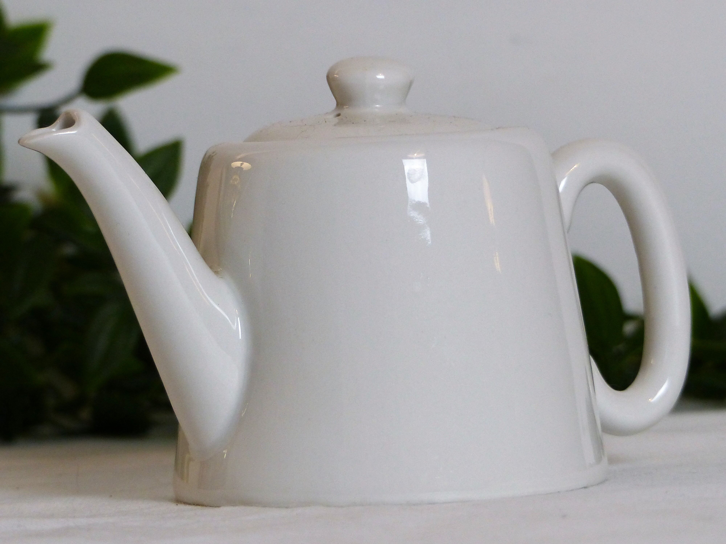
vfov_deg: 5.5
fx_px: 5642
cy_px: 272
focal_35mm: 269
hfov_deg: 7.4
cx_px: 363
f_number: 2.8
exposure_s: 1/80
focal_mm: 44
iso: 250
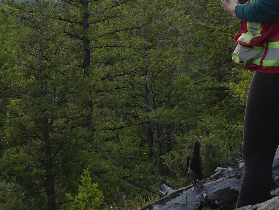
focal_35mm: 94
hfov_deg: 20.9
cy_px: 4
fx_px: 758
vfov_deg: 15.5
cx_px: 152
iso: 80
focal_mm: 4.3
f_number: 3.3
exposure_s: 1/60
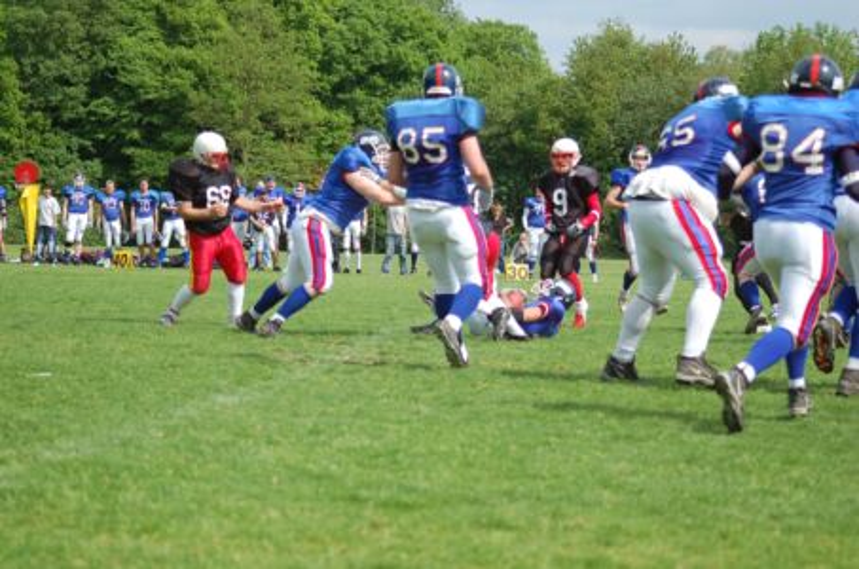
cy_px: 284
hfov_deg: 19.5
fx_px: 2500
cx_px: 430
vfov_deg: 13.0
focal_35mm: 105
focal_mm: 70
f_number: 4.5
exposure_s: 1/1000
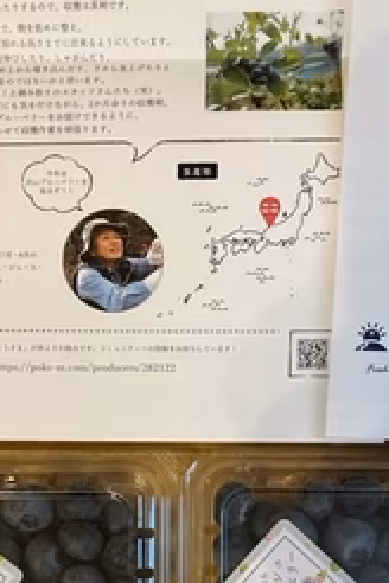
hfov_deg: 30.5
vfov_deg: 42.7
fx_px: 713
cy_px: 457
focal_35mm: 44
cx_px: 204
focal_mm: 5.7
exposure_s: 1/69
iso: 125
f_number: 1.5
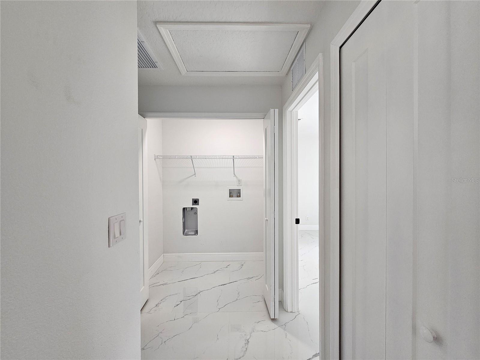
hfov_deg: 106.2
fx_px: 180
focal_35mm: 13
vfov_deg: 89.9
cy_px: 180
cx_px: 240
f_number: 2.2
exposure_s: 1/60
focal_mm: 2.2
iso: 80
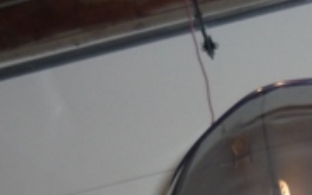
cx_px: 314
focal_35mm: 122
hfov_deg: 16.7
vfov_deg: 10.3
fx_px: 1037
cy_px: 310
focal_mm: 5.5
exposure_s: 1/30
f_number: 2.8
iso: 160
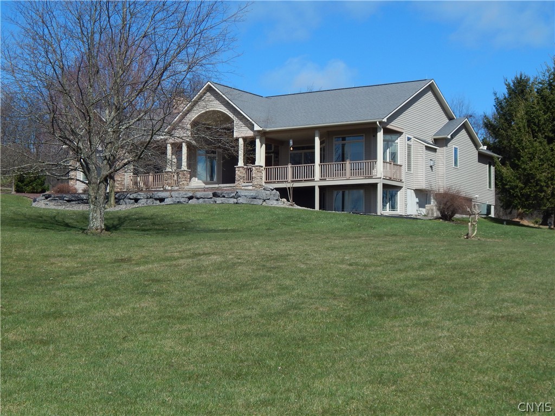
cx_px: 278
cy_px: 208
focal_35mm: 61
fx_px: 978
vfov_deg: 24.0
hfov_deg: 31.7
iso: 125
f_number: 4
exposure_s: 1/1250
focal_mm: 10.9
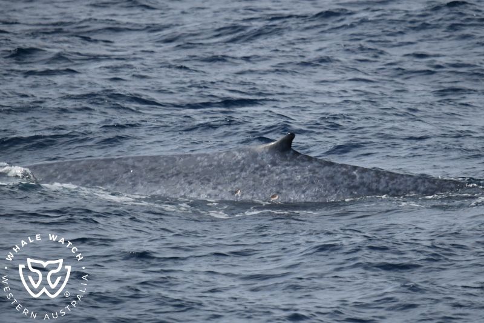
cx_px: 242
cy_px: 162
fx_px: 8064
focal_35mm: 600
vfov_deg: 2.3
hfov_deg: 3.4
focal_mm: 600
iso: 1100
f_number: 6.3
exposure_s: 1/8000
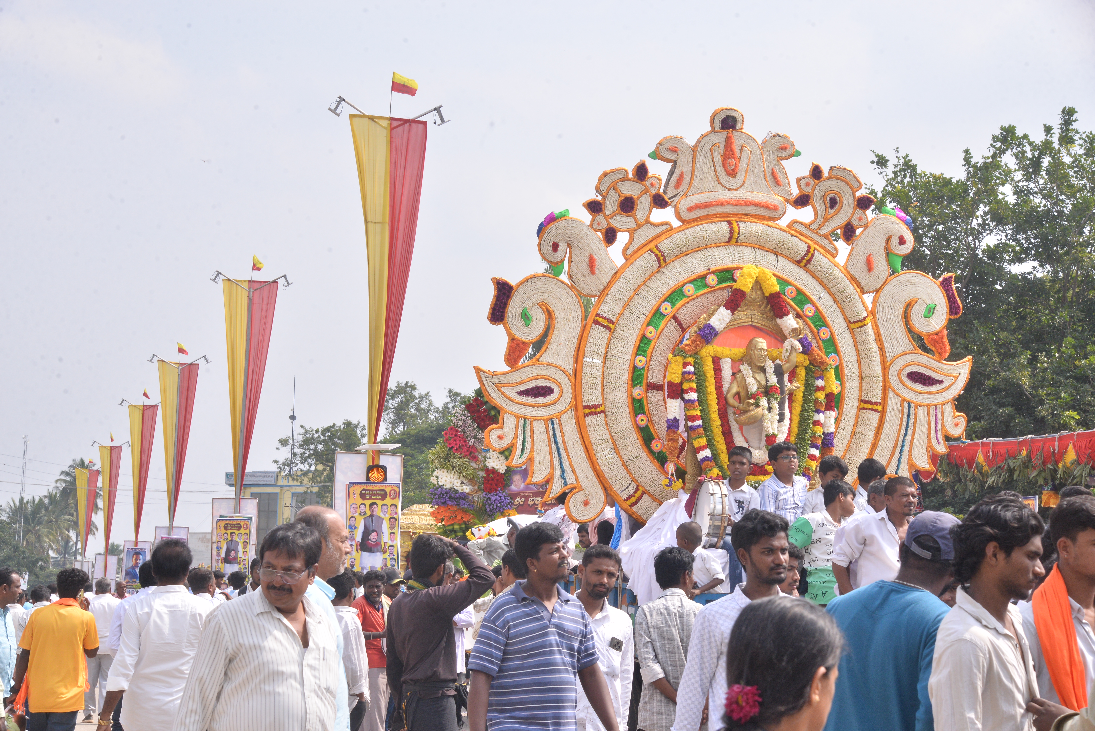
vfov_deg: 16.7
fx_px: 2495
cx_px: 548
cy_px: 366
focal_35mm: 82
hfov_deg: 24.8
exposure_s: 1/500
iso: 800
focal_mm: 82
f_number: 16
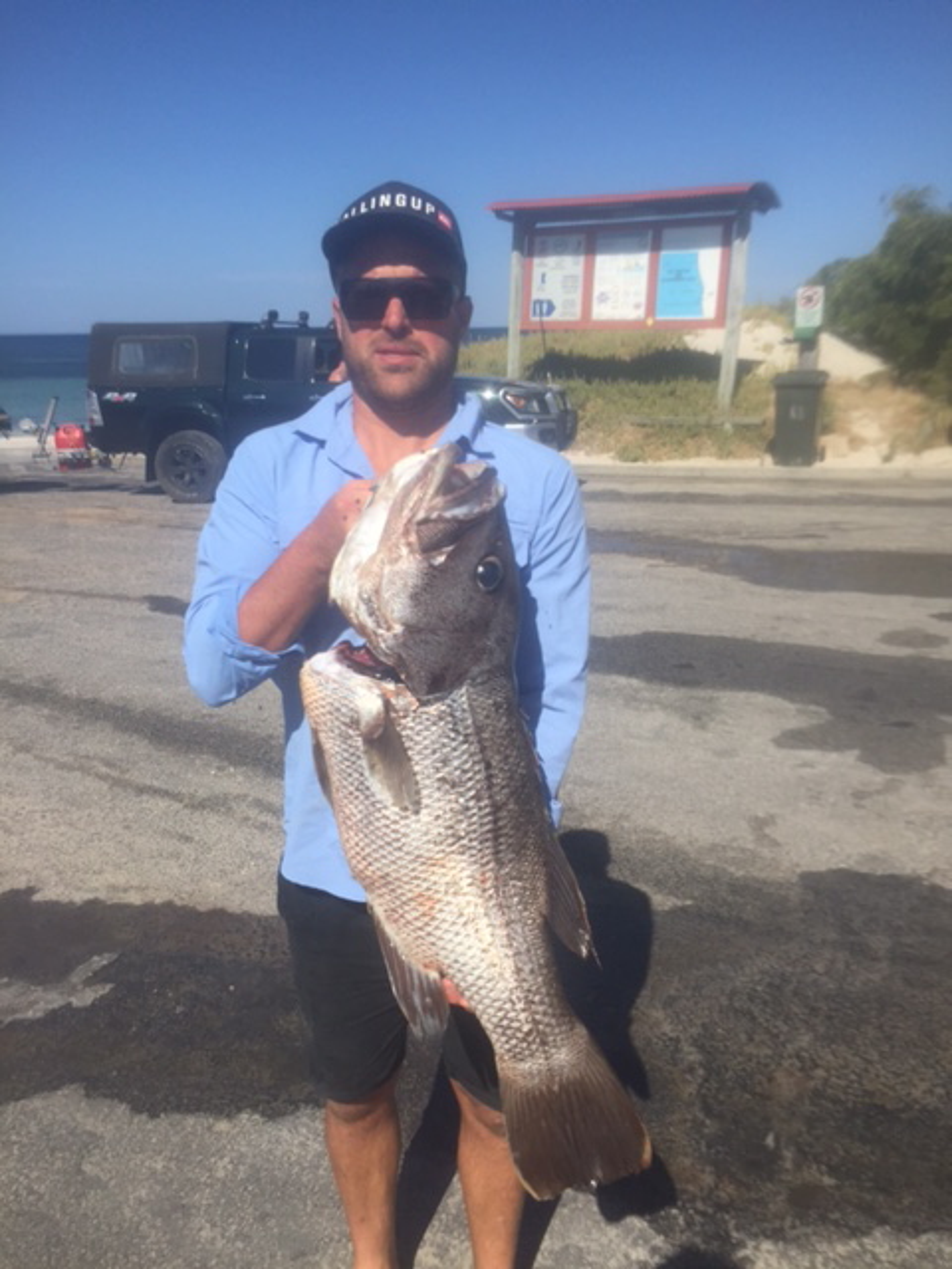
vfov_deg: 61.7
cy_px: 634
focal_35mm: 29
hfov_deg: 48.2
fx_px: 1063
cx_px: 476
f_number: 2.2
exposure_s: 1/3049
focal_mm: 4.15
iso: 32
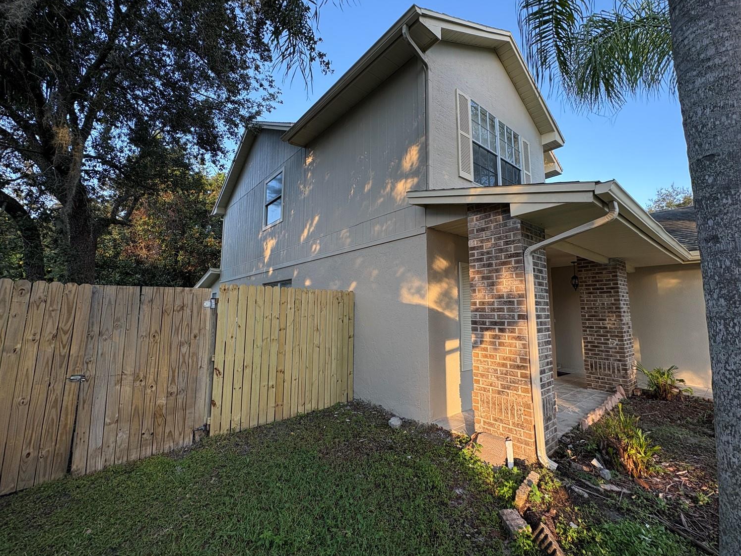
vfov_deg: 81.7
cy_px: 270
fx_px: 321
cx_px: 381
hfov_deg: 98.1
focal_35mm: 15
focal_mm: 2.22
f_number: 2.2
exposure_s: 1/149
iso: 50
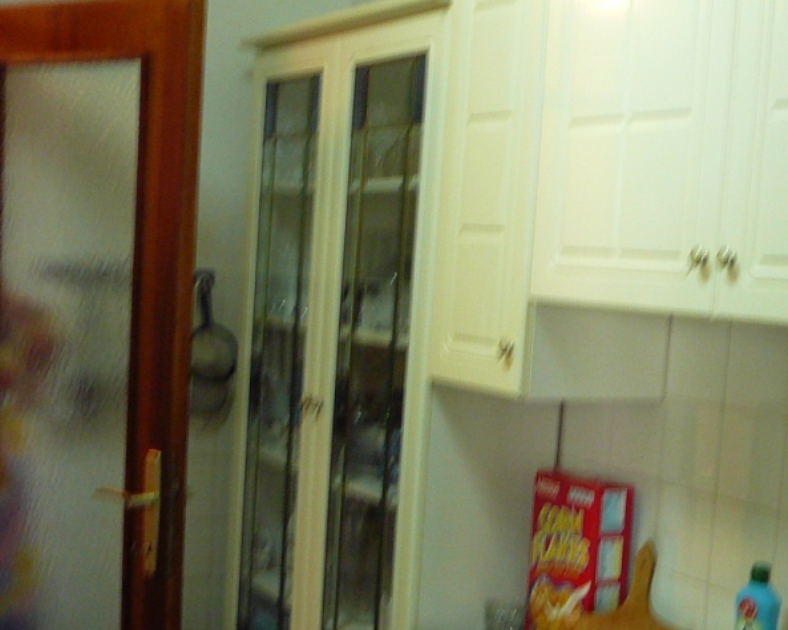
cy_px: 445
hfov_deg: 31.5
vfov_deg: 25.6
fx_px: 1376
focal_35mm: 59
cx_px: 563
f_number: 2.8
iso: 200
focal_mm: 5.2
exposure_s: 1/10
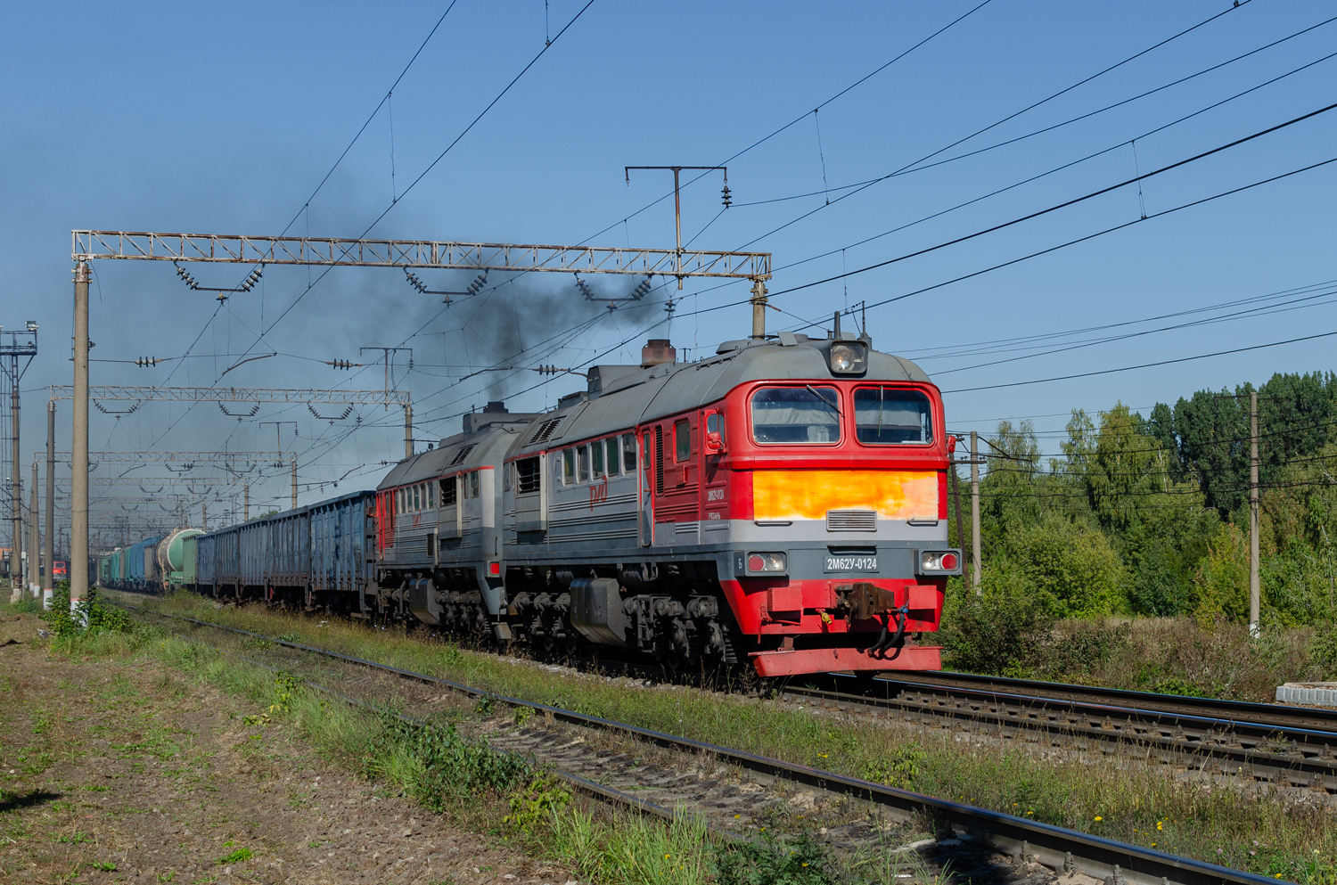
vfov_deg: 25.6
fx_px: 1945
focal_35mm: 52
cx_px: 668
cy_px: 442
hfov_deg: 37.9
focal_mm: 35
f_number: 8
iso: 160
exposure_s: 1/800
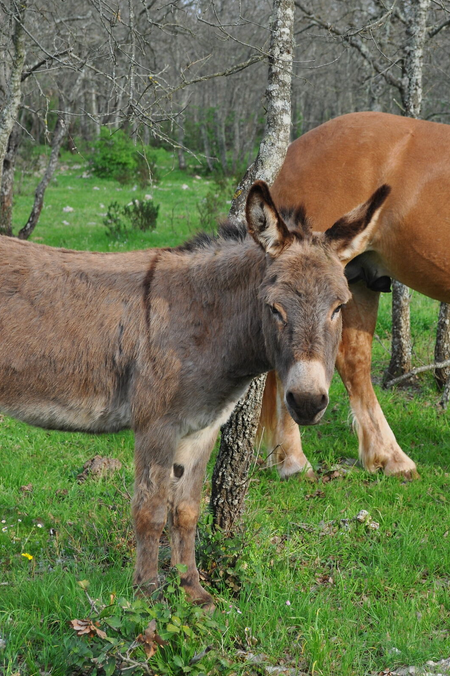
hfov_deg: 15.0
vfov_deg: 22.4
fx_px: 1706
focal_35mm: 91
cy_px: 336
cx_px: 347
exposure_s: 1/160
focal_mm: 40
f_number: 6.3
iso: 200
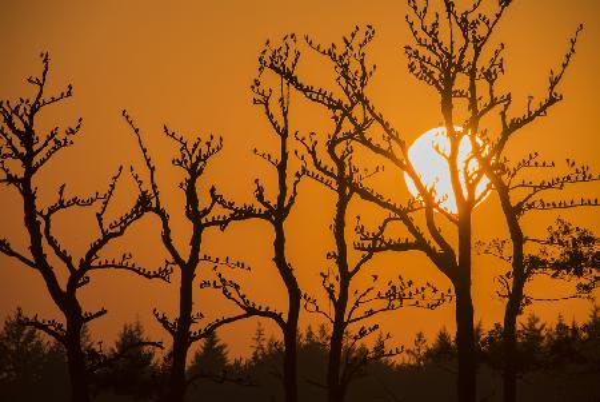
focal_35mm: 600
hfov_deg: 3.4
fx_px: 10009
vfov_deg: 2.3
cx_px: 300
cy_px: 201
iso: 400
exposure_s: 1/1000
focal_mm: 600
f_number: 22
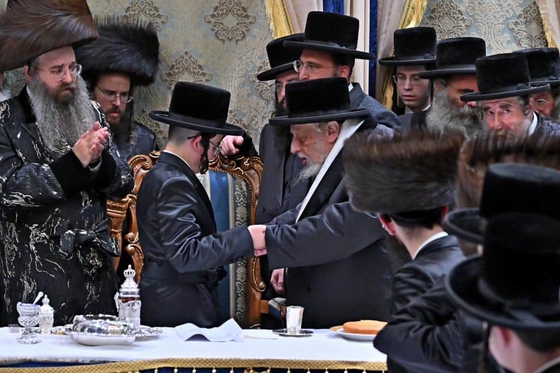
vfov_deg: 10.9
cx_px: 280
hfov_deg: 16.3
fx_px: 1959
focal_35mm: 126
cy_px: 186
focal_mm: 84
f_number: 4
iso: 1000
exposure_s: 1/200
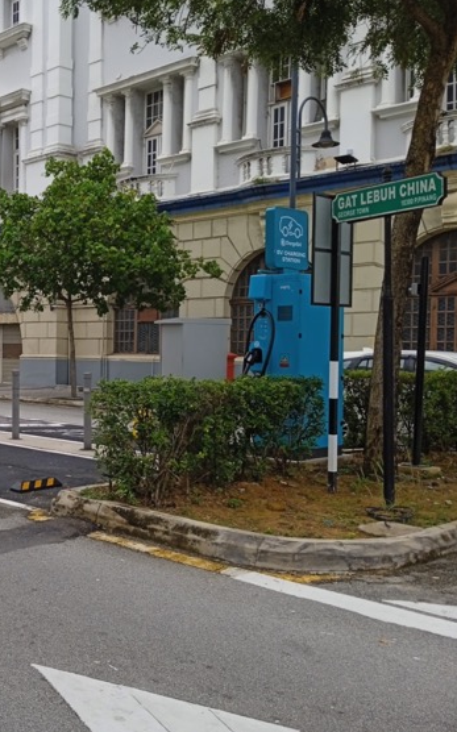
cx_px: 7
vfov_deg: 48.2
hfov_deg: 29.3
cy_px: 373
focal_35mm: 41
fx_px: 818
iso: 100
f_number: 2.2
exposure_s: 1/921
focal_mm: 3.43
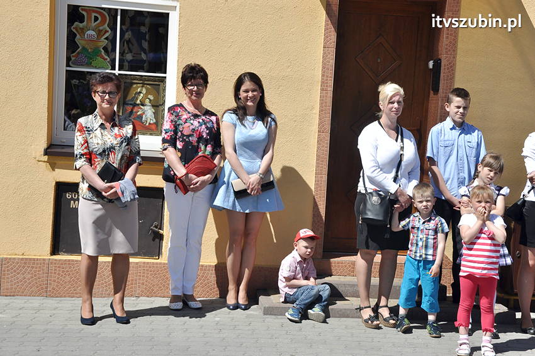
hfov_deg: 29.9
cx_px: 268
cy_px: 178
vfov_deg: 20.1
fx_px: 1002
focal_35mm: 68
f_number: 11
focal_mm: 45
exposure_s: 1/500
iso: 400
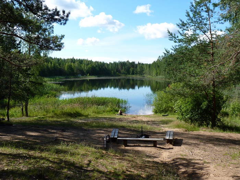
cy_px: 90
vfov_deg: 40.7
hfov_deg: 52.6
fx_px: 243
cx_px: 120
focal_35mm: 35
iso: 80
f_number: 5
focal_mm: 6.2
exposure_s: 1/320
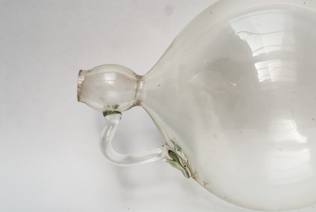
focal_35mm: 90
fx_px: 791
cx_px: 158
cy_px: 106
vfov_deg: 15.2
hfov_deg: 22.6
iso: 100
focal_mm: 60
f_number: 7.1
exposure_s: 1/160
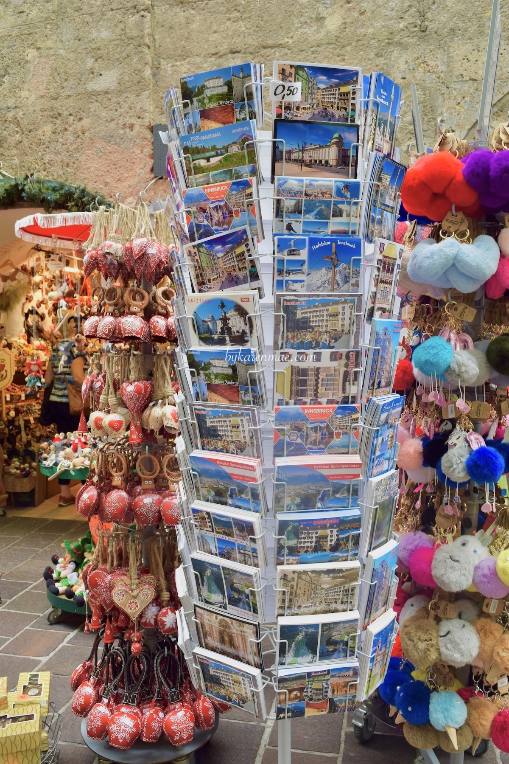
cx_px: 254
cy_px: 382
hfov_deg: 43.6
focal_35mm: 30
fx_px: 636
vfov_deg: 61.9
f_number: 6.3
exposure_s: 1/160
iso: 400
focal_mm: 20
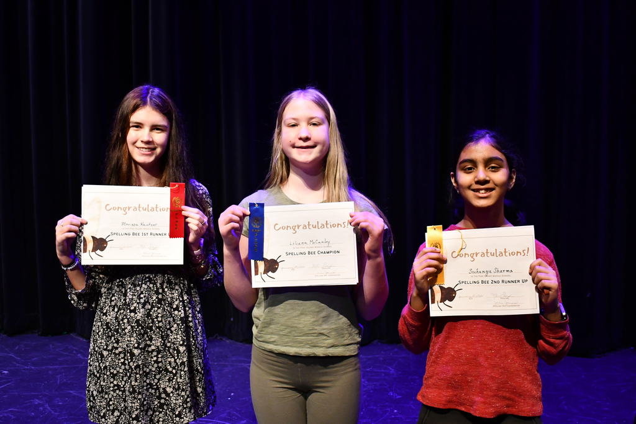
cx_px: 318
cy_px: 212
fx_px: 707
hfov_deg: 48.5
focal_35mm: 40
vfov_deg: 33.4
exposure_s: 1/125
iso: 2200
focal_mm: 20
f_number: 3.5
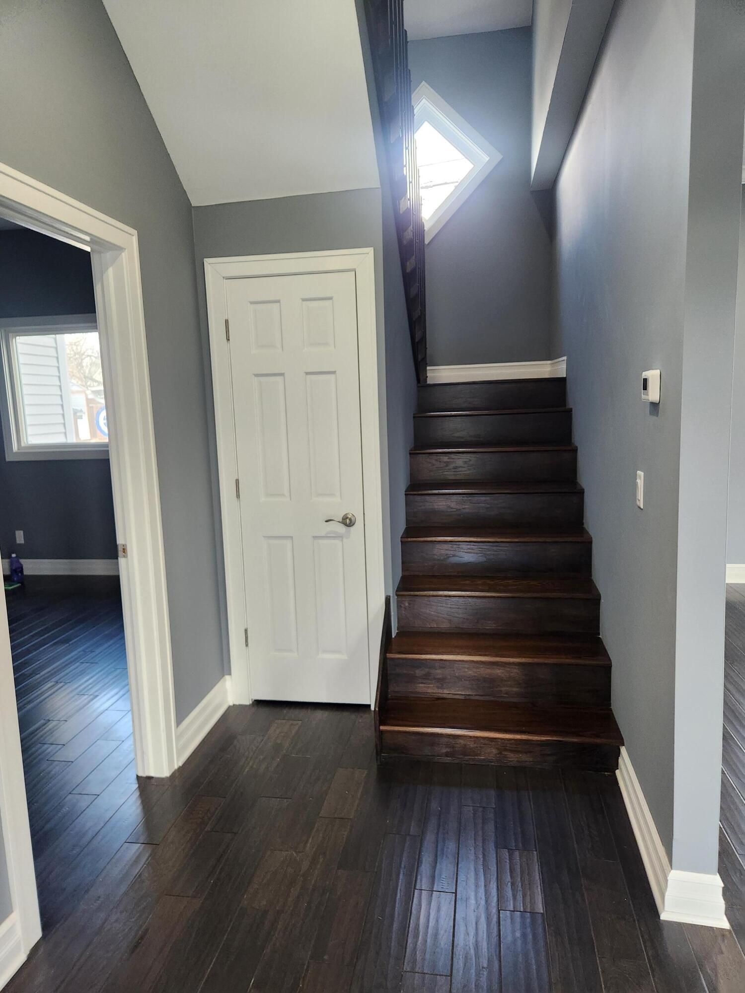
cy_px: 496
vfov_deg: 73.9
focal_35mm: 23
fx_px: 660
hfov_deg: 58.9
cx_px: 372
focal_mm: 5.4
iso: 320
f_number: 1.8
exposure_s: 1/120
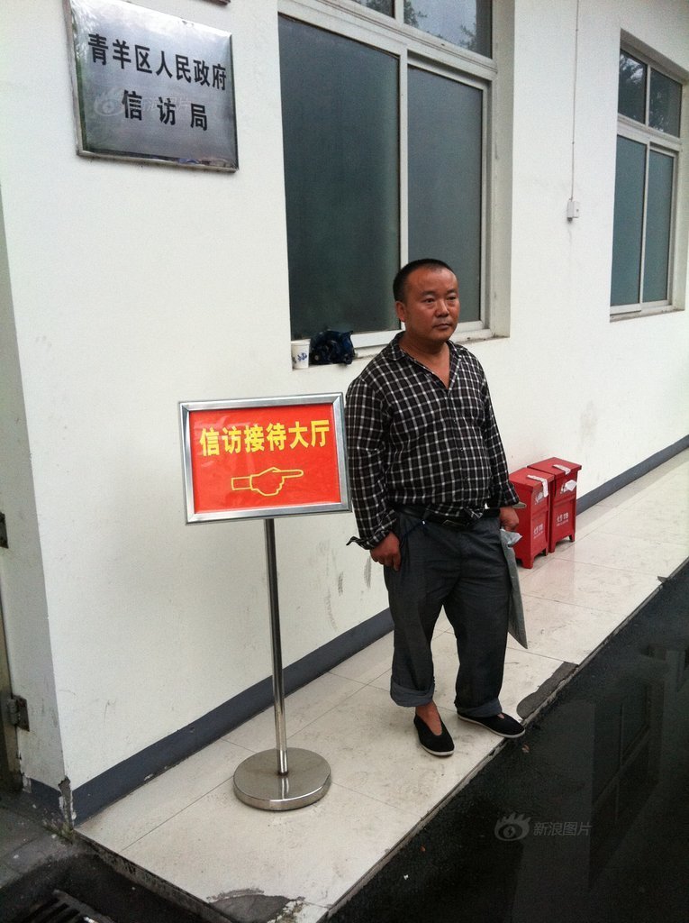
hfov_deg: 40.6
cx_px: 344
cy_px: 462
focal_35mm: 35
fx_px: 931
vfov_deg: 52.7
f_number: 2.8
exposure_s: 1/120
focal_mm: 3.85
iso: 125
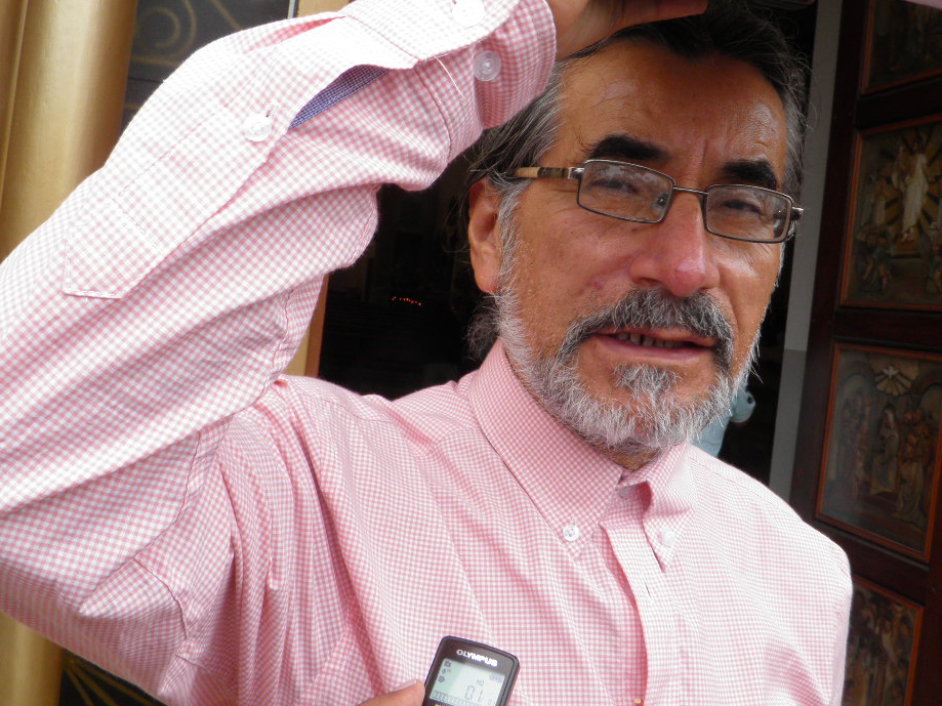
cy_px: 274
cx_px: 501
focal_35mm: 39
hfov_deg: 47.8
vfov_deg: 36.6
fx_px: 1061
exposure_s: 1/100
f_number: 5.7
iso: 50
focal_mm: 4.9
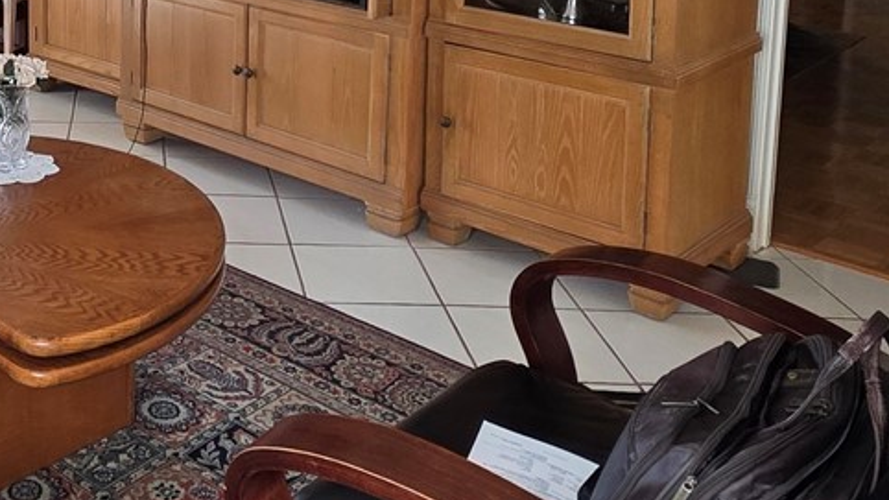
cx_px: 66
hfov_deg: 40.0
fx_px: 1108
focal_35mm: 47
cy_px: -124
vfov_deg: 23.0
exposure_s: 1/120
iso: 160
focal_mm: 2.2
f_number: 1.9
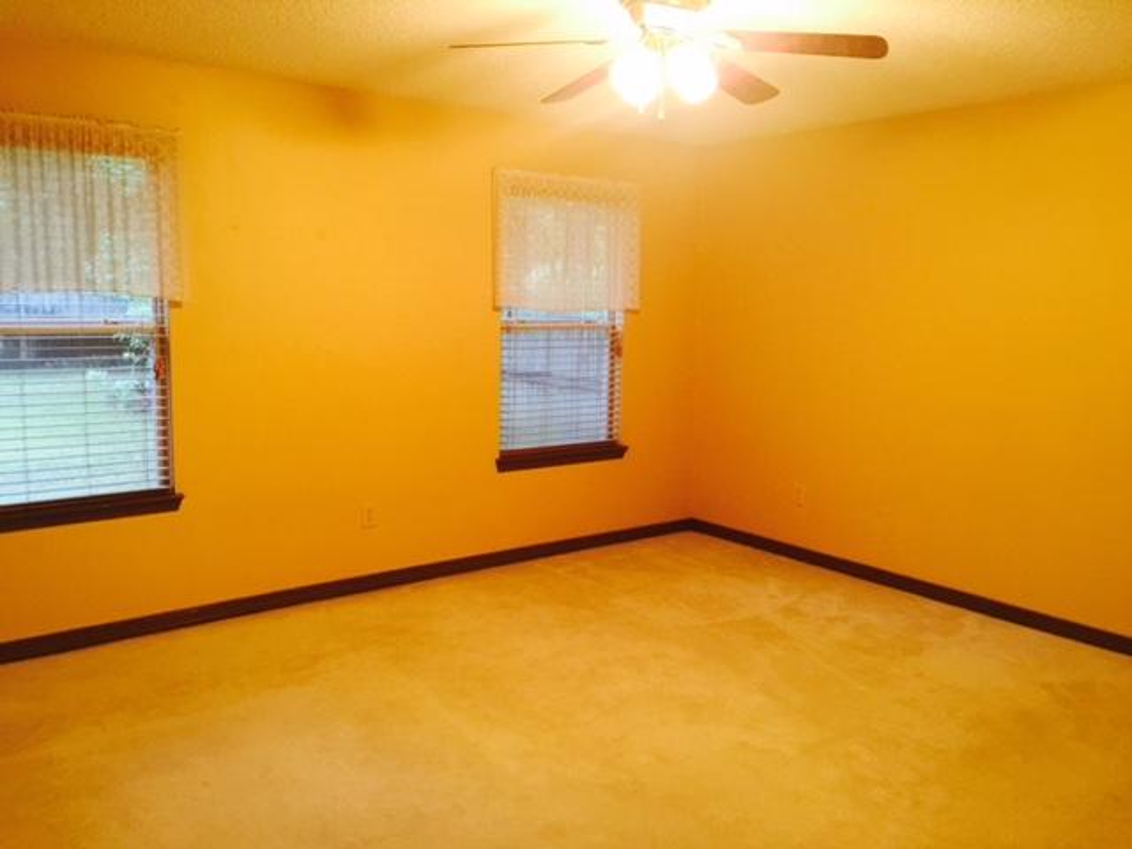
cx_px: 566
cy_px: 424
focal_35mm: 29
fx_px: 948
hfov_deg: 61.7
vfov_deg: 48.2
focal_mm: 4.15
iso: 125
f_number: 2.2
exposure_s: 1/10
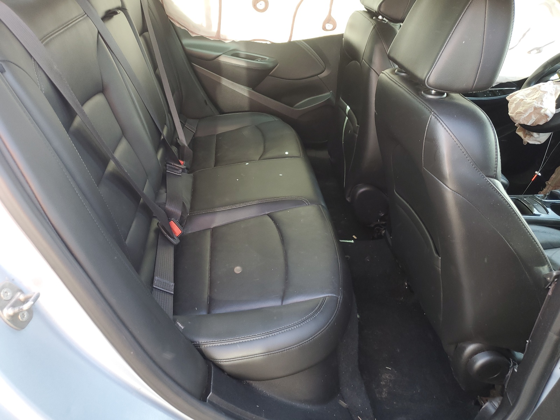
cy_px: 210
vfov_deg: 53.1
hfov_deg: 67.3
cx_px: 280
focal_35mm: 26
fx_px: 421
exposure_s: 1/60.2
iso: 56
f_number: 1.5
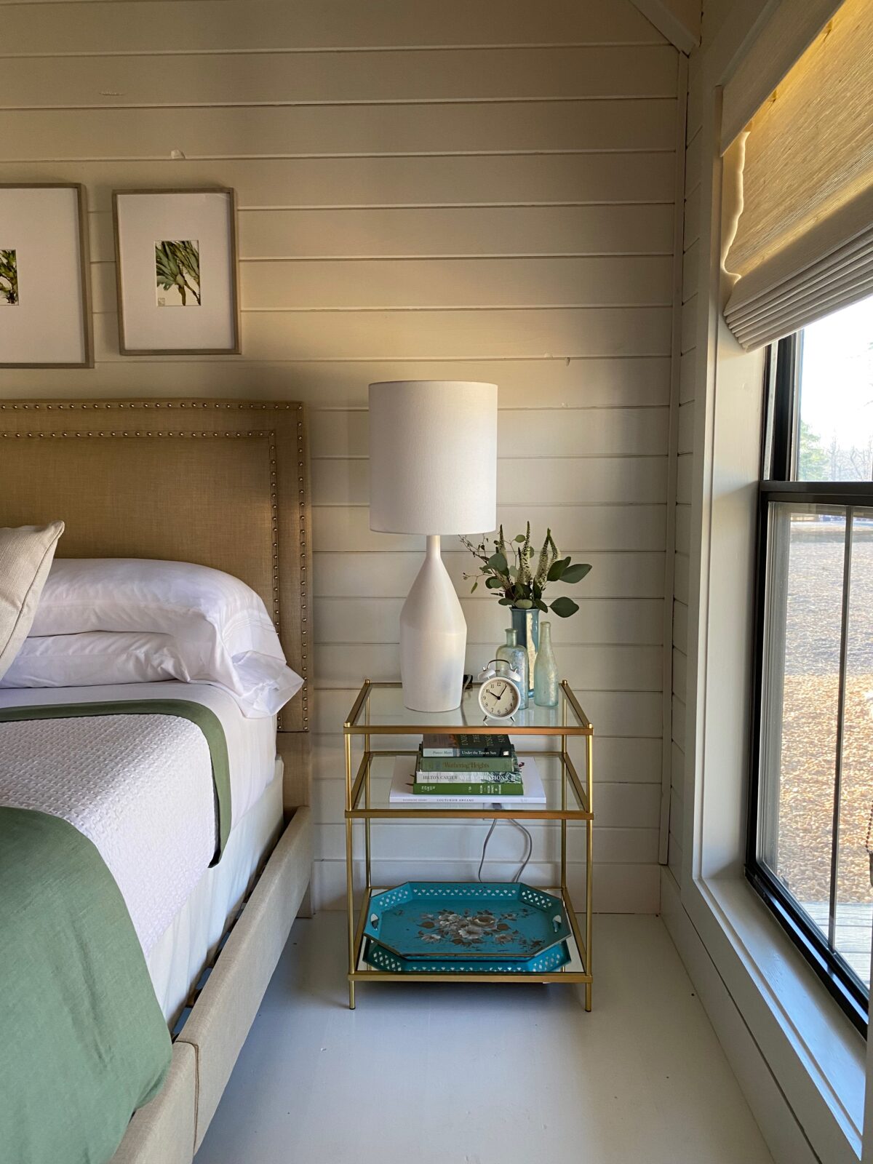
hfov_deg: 53.1
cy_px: 582
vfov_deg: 67.3
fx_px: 874
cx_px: 436
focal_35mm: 26
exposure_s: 1/83
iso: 125
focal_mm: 4.25
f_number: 1.8
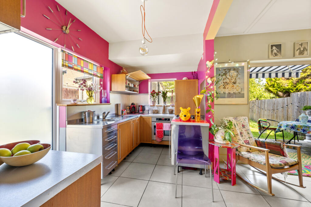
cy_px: 104
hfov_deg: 104.3
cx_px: 156
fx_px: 121
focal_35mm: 14
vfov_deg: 81.1
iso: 200
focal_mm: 14
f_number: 16
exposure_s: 1.3
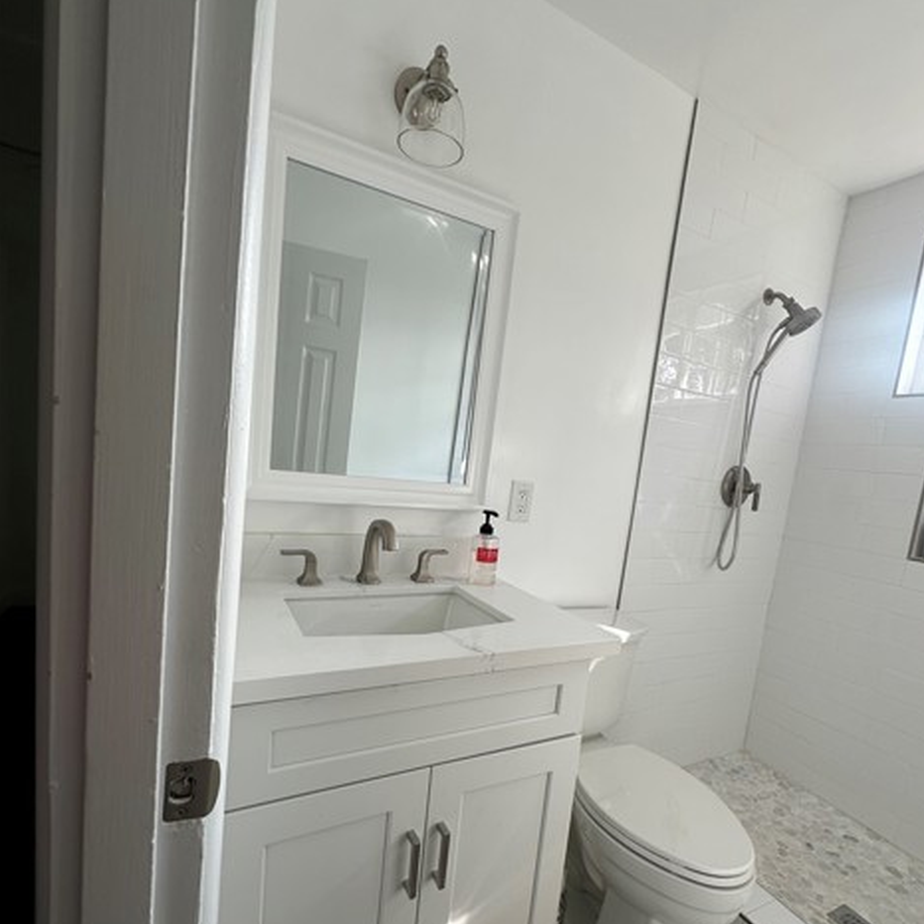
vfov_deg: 83.5
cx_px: 474
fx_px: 513
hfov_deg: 84.0
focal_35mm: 17
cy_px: 525
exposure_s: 1/106
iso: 40
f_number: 2.2
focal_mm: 2.22
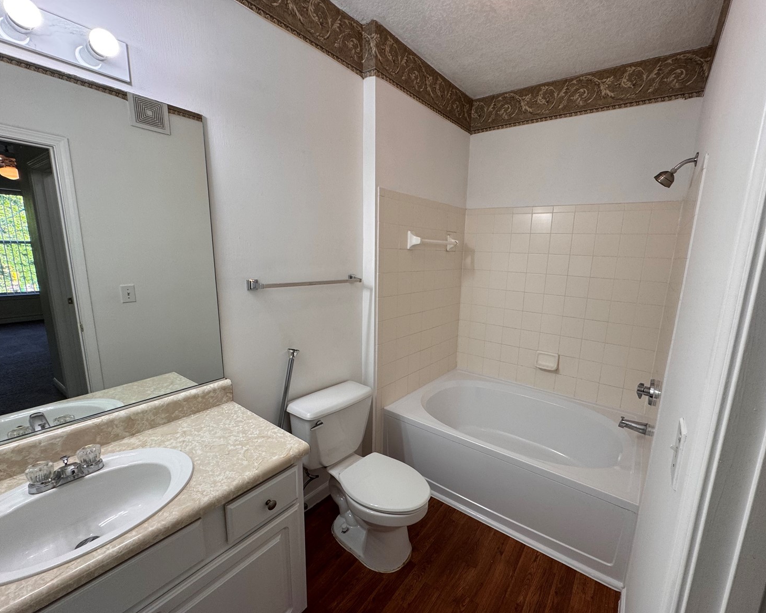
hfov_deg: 96.5
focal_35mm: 15
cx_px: 419
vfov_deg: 84.0
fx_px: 340
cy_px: 314
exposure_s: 1/120
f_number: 2.2
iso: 100
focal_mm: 2.22
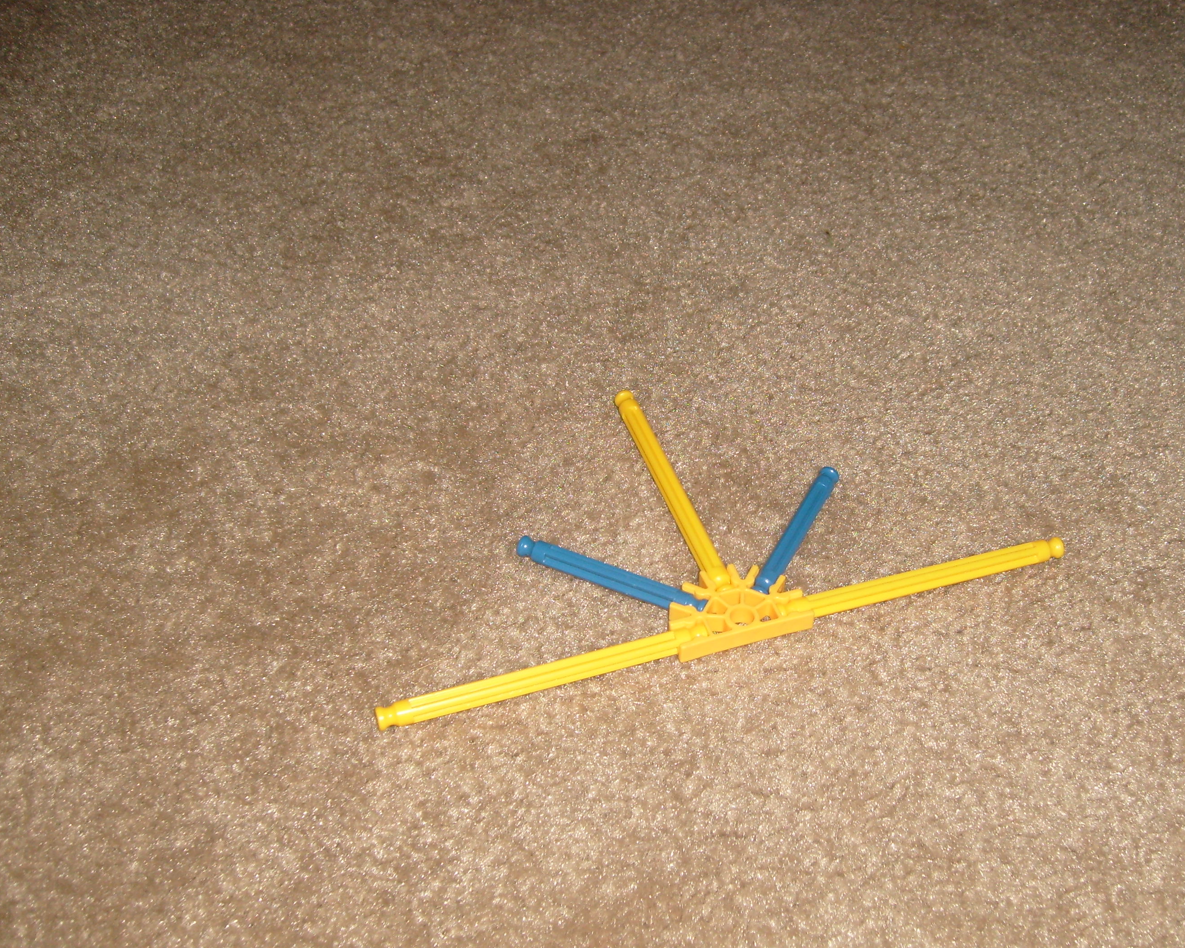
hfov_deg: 45.6
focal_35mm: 40
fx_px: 1403
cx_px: 692
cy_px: 505
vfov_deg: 37.3
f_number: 2.8
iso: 100
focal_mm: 5.8
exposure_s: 1/45
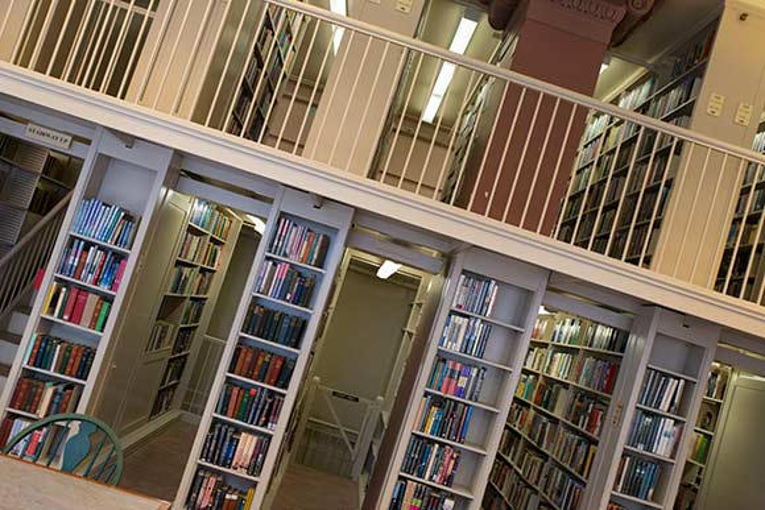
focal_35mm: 34
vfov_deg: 38.9
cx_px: 382
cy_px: 255
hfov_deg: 55.8
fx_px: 723
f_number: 5.6
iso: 800
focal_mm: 34
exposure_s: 1/250
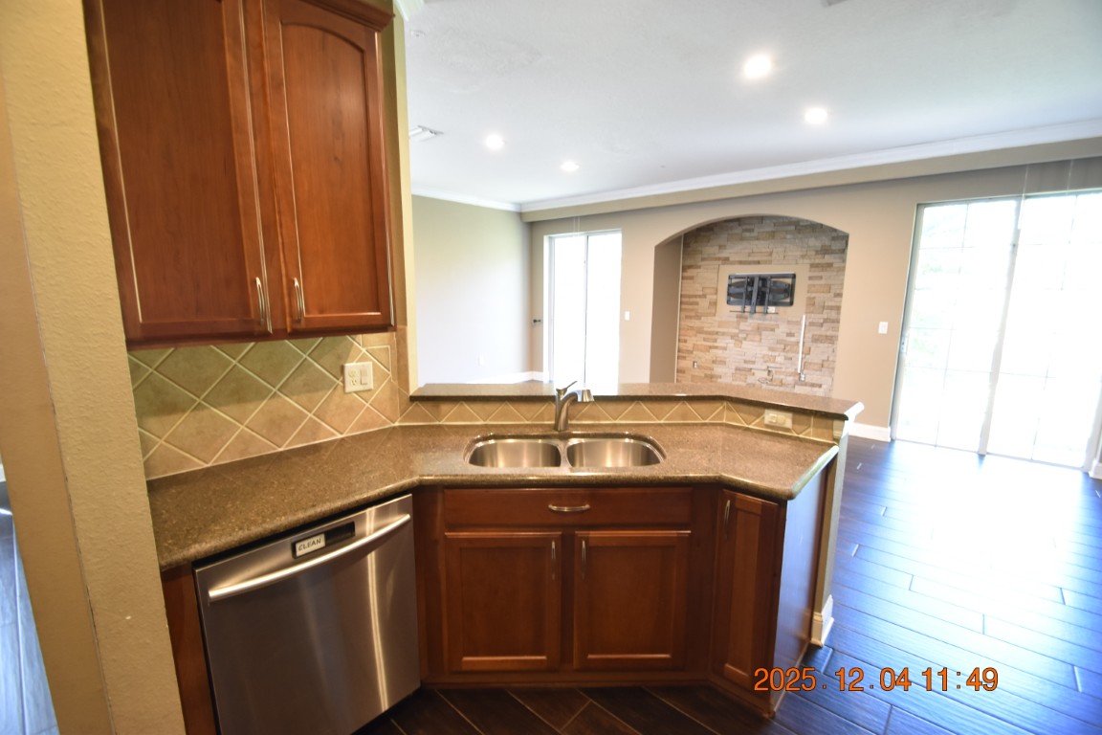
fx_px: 459
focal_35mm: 15
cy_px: 368
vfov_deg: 77.3
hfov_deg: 100.4
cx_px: 551
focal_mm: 10
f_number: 3.5
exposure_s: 1/15
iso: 800
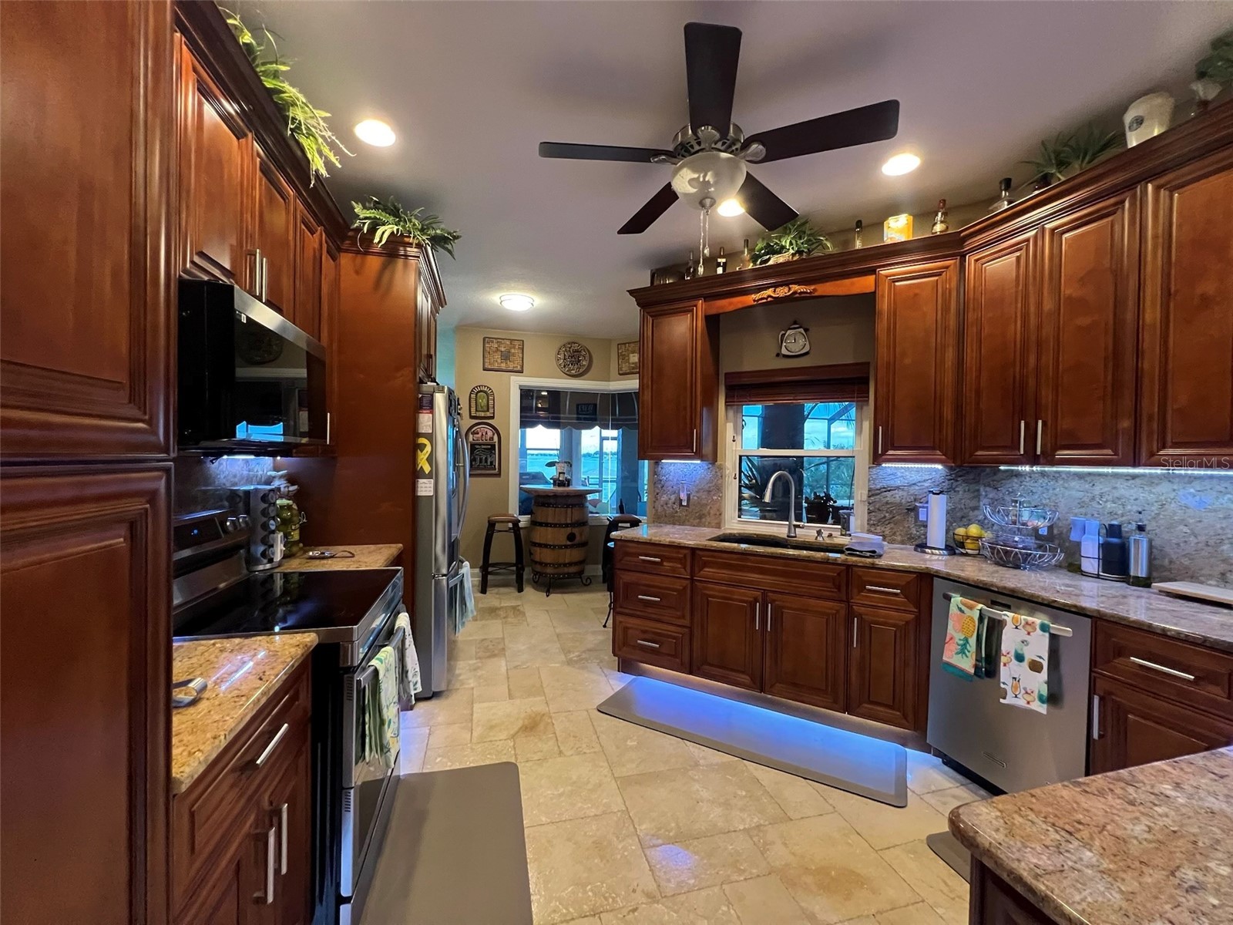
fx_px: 463
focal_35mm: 13
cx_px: 616
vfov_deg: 89.9
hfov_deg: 106.2
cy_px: 462
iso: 500
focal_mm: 1.57
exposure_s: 1/60
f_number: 1.8
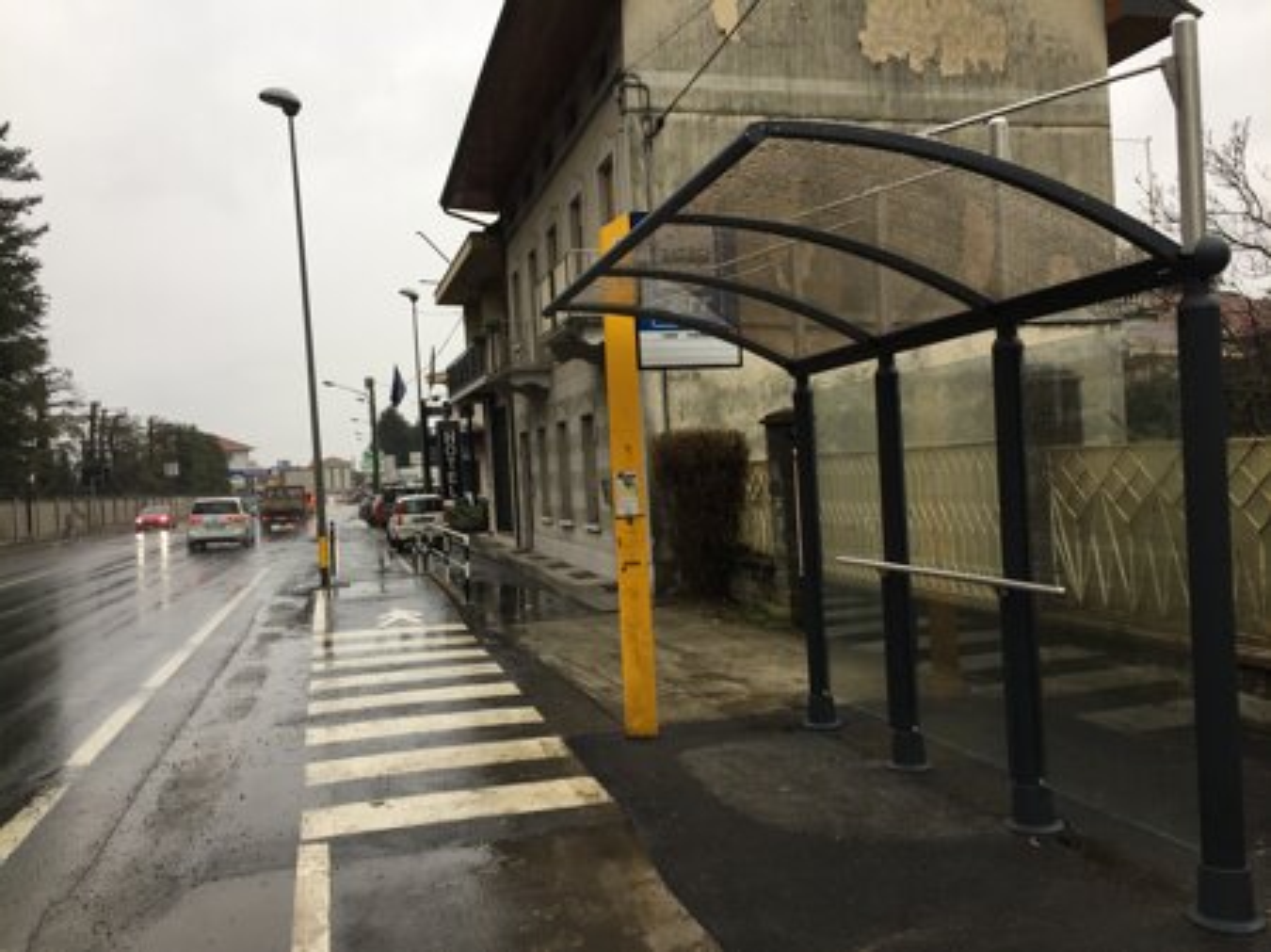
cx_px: 636
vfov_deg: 48.2
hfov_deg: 61.7
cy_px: 476
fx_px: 1064
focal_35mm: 29
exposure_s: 1/100
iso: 32
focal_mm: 4.15
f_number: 2.2
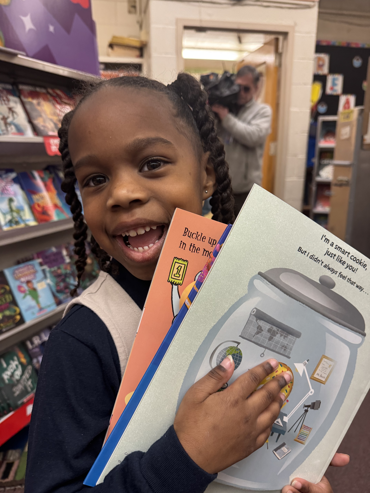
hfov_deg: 56.8
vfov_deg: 71.6
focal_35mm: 24
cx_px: 185
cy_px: 246
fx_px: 342
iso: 400
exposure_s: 1/60
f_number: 1.78
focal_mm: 6.76
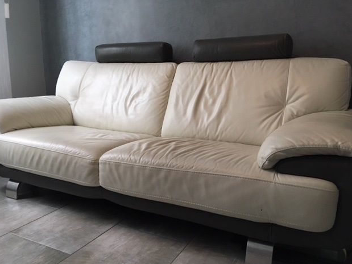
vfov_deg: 46.8
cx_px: 177
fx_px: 305
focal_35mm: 30
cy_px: 136
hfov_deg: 60.0
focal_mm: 4.15
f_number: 2.2
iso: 160
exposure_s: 1/33
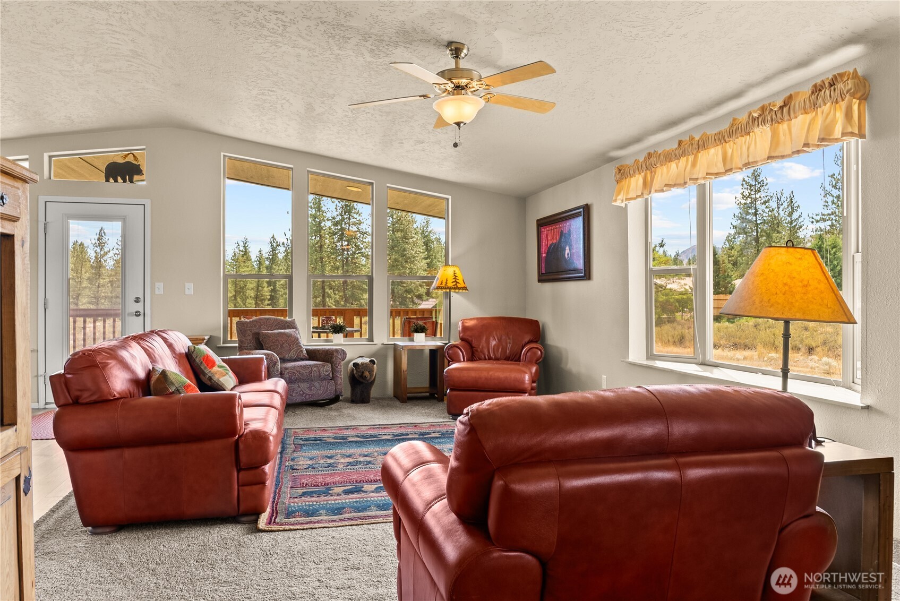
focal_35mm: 24
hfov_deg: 73.7
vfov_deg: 53.2
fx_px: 600
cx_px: 450
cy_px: 300
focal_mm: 24
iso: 400
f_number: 8
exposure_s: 1/5
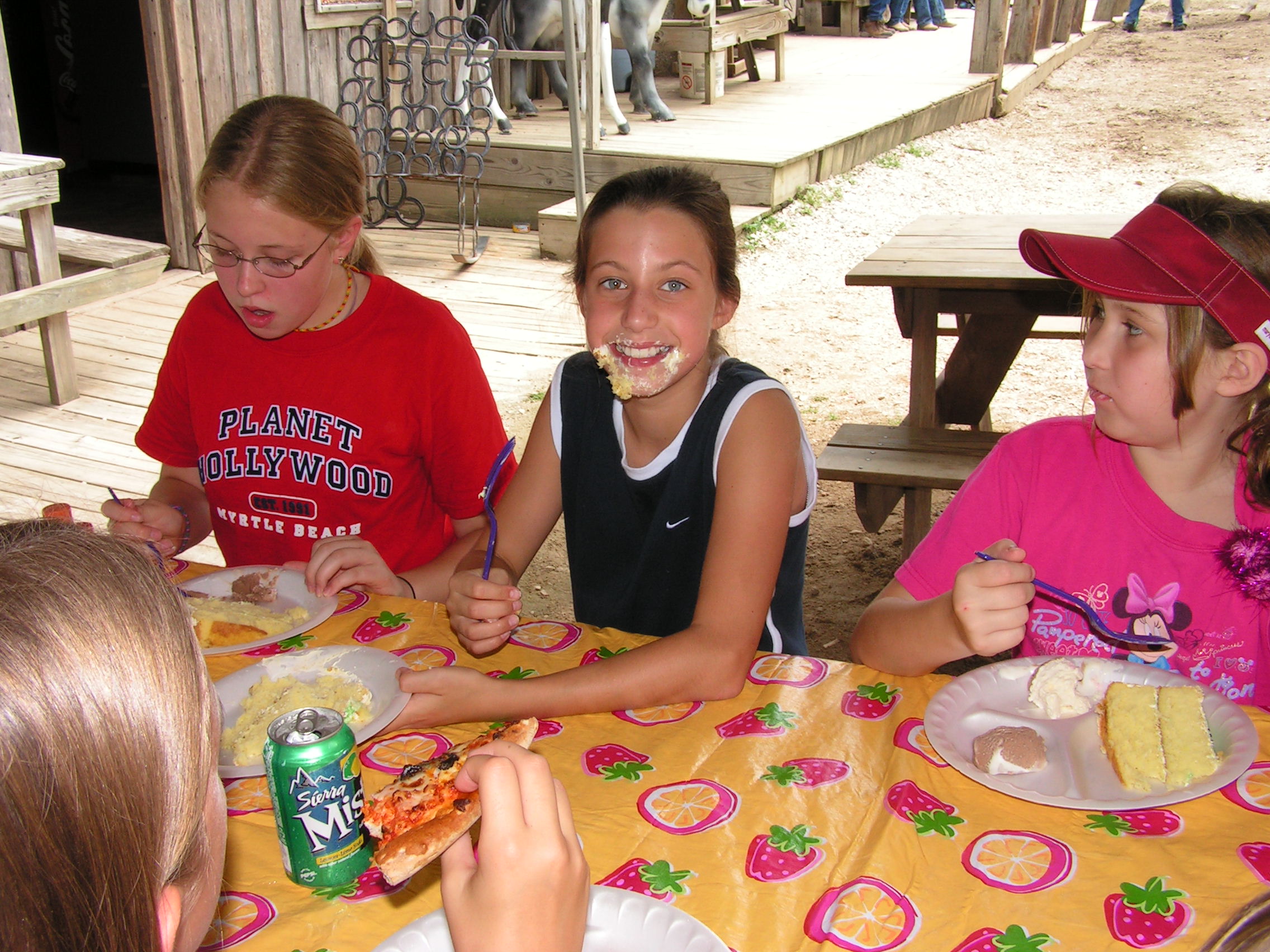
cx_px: 635
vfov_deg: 37.7
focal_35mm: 38
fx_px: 1394
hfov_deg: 49.0
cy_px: 476
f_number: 5.6
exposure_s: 1/40
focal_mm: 6.3
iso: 50
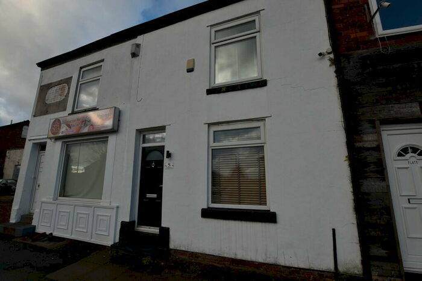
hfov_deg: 100.4
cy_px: 140
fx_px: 176
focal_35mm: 15
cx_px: 211
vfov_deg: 77.4
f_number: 7.1
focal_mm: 10
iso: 100
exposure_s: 1/200
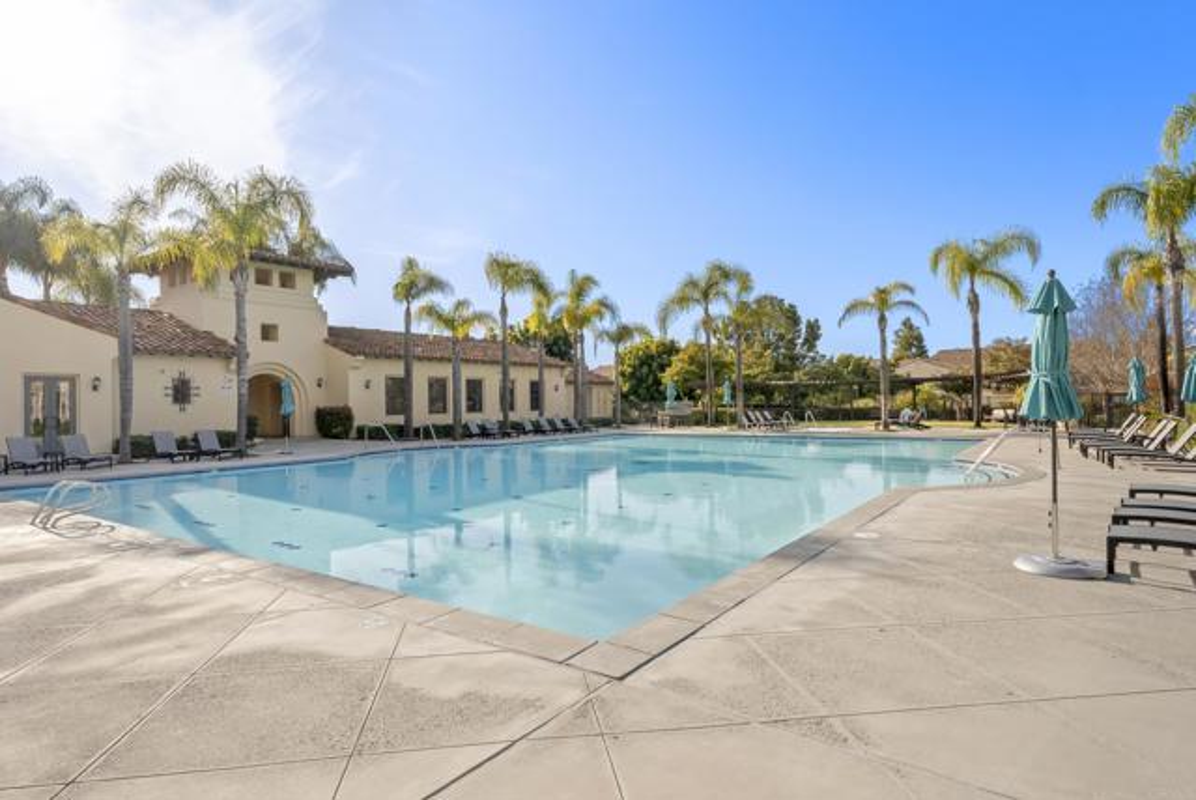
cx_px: 598
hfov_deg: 86.9
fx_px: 632
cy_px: 400
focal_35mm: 19
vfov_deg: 64.7
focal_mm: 19
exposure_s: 1/200
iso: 500
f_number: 14
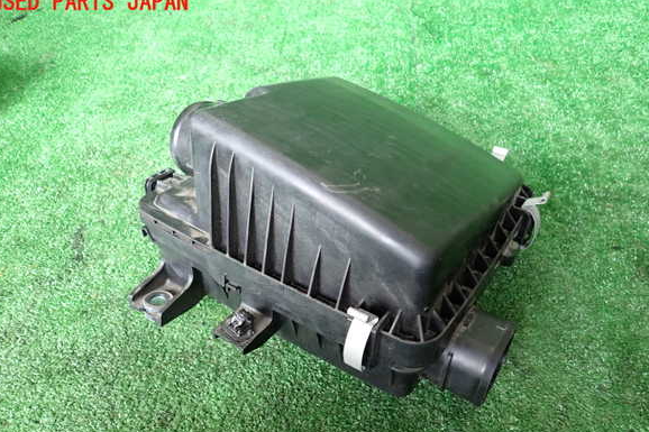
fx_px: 487
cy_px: 241
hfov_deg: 67.4
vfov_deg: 47.8
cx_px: 321
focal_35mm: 27
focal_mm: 4.5
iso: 250
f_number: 2
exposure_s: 1/30
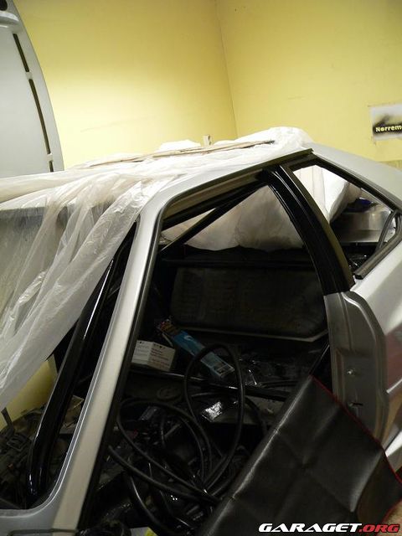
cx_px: 201
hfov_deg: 39.7
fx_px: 557
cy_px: 268
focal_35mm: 36
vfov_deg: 51.4
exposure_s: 1/15
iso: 200
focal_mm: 6
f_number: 2.8
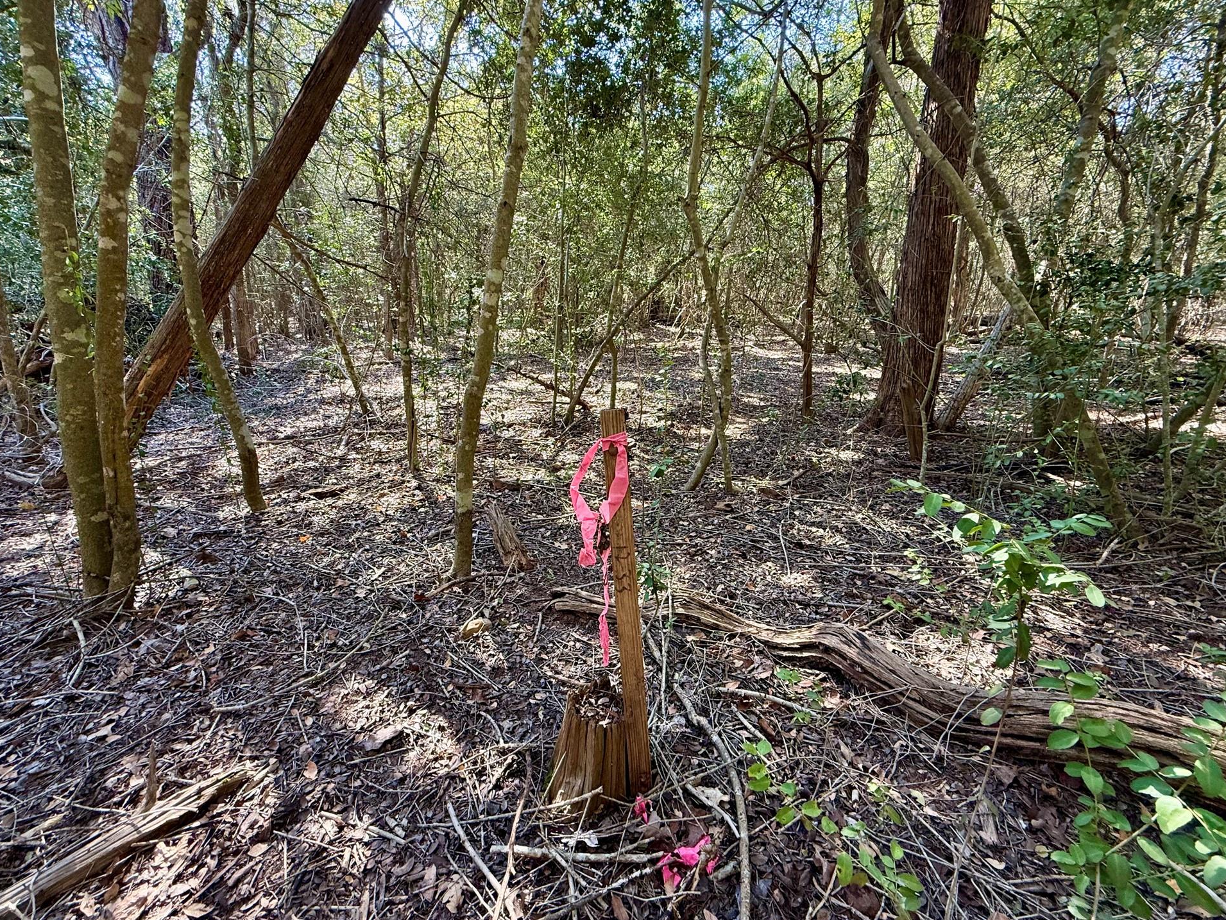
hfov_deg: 98.2
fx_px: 531
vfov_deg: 81.7
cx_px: 613
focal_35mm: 15
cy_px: 431
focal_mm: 2.22
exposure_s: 1/99
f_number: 2.2
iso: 160
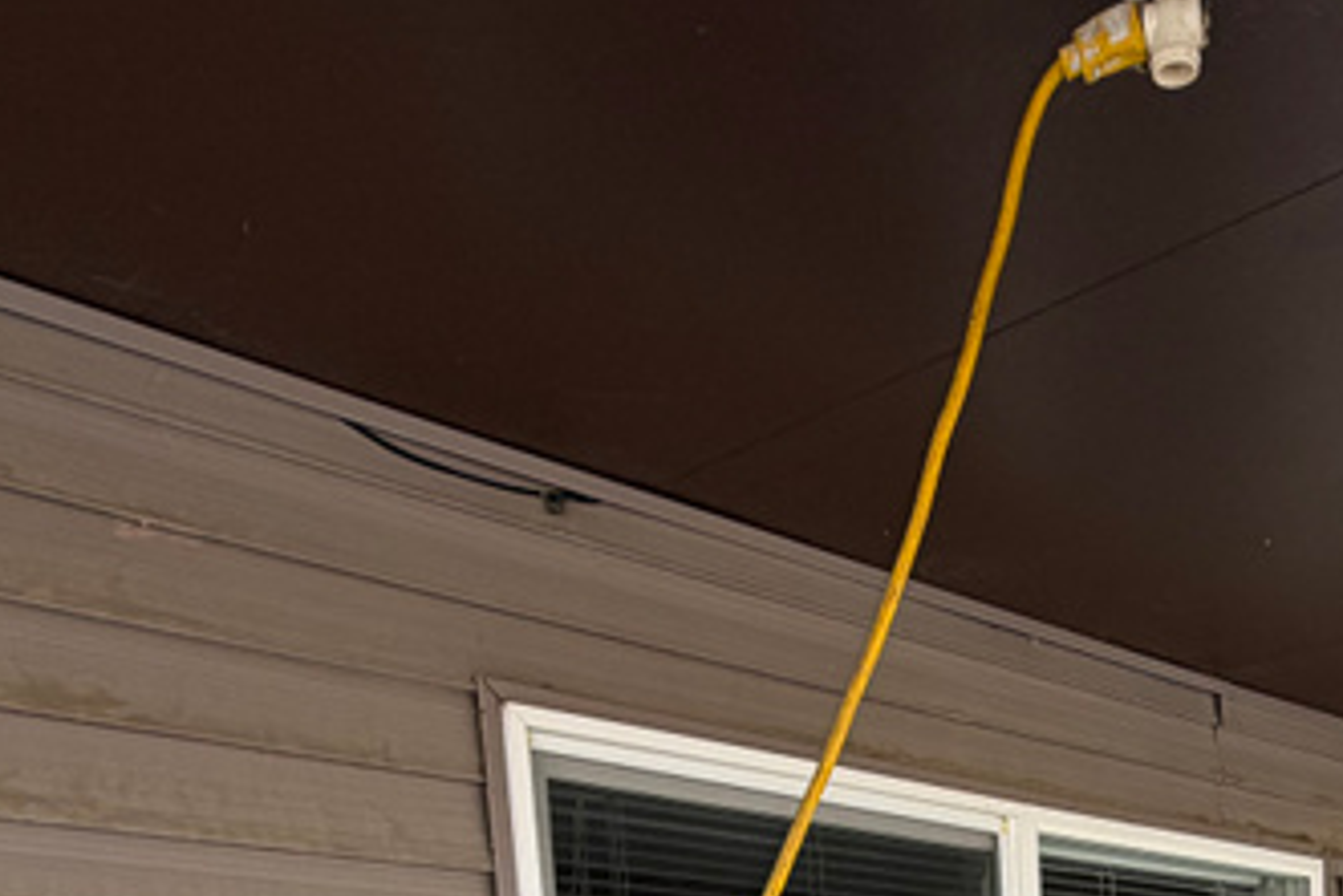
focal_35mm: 45
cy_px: 1346
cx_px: 1079
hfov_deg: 41.7
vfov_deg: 23.7
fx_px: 1679
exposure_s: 1/121
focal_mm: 2.22
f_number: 2.2
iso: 50
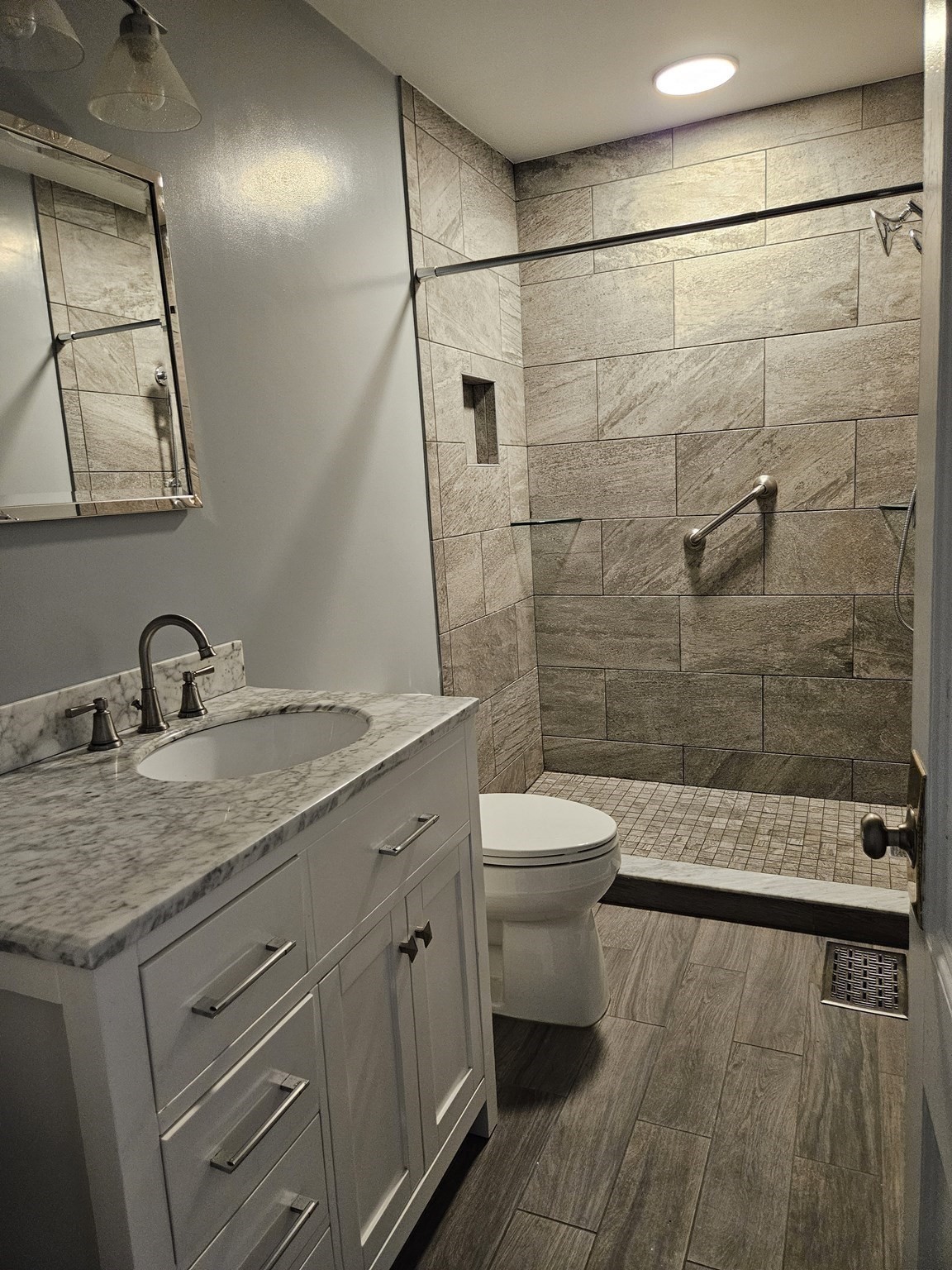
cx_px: 476
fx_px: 843
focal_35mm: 23
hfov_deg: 58.9
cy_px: 635
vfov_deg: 73.9
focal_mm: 5.4
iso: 640
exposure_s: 1/120
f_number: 1.8
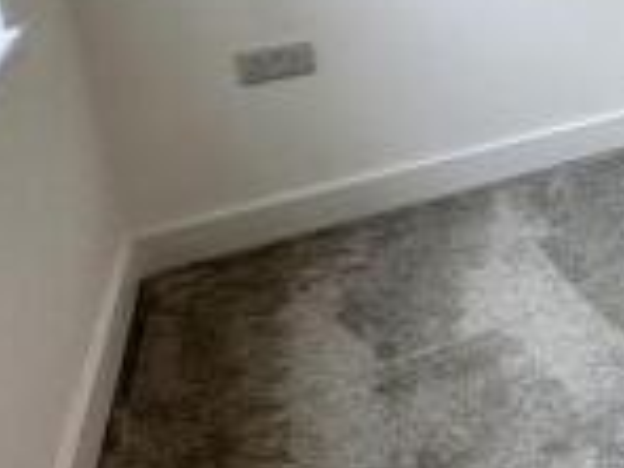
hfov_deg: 22.9
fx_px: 991
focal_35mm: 55
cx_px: 1073
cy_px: -82
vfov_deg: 24.3
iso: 250
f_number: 2.2
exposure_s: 1/100
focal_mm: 2.22
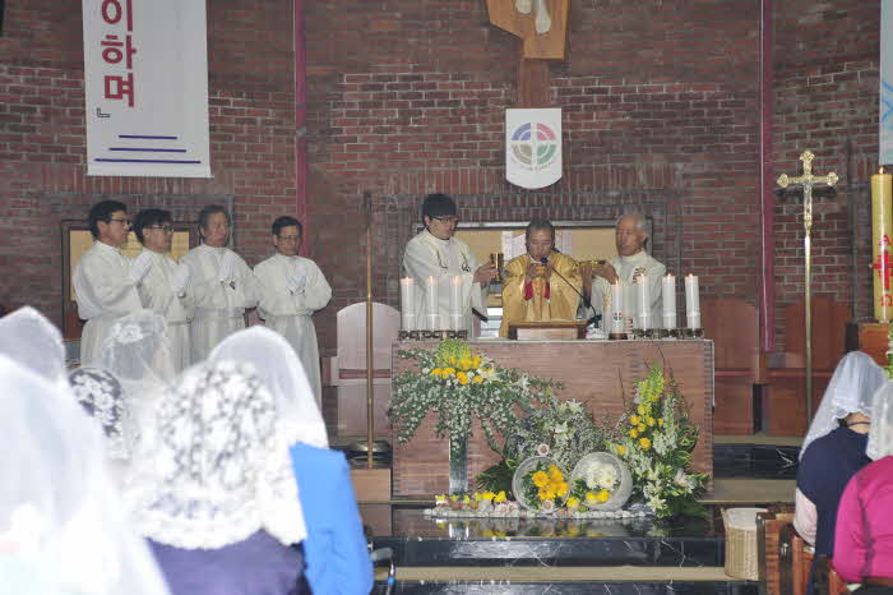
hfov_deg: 28.9
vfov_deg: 19.4
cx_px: 446
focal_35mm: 70
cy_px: 298
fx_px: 1735
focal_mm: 70
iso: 200
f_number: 4.5
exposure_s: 1/60
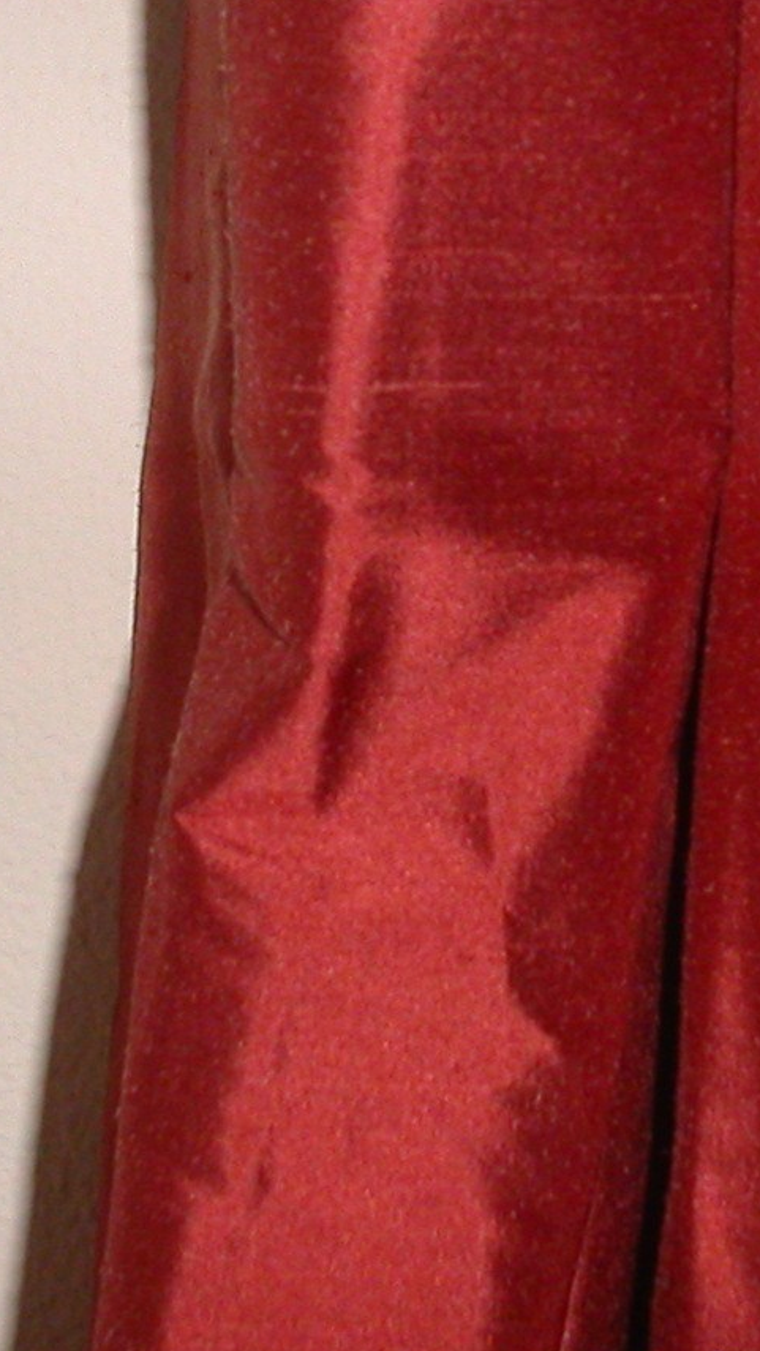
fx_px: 3940
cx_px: 588
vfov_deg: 19.1
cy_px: 161
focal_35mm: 110
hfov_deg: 11.0
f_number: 2.8
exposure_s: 1/30
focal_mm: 7.8
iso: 100
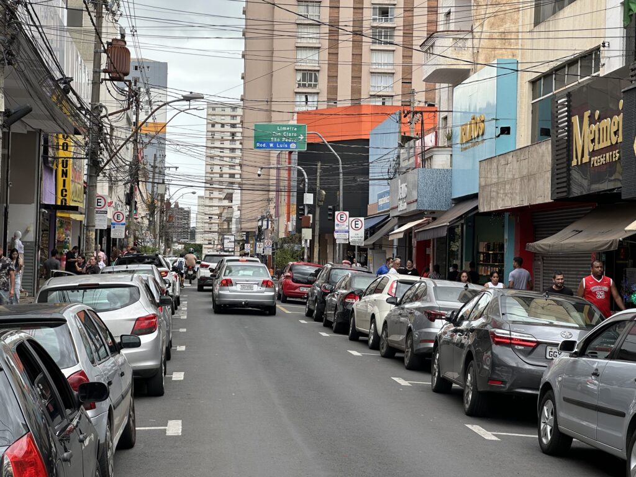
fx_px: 1415
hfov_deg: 25.3
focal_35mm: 77
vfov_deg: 19.1
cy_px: 238
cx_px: 318
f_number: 2.8
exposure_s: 1/105
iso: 32
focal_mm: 9
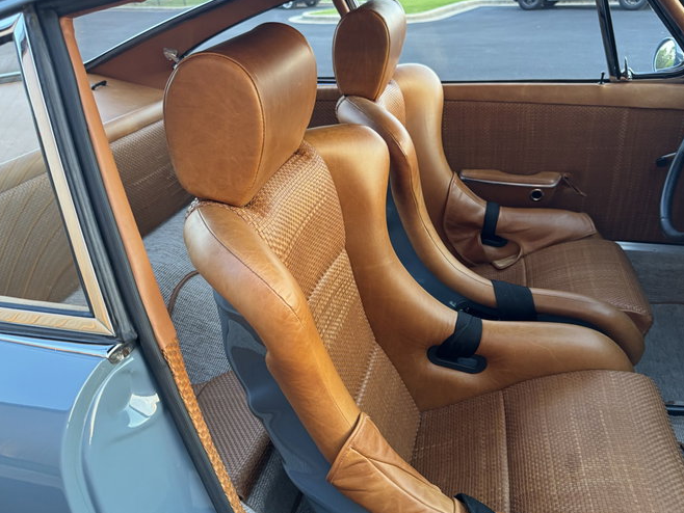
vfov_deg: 49.8
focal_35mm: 28
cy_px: 263
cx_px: 366
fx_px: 553
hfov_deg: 63.4
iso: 320
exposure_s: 1/60
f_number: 1.78
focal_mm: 6.76
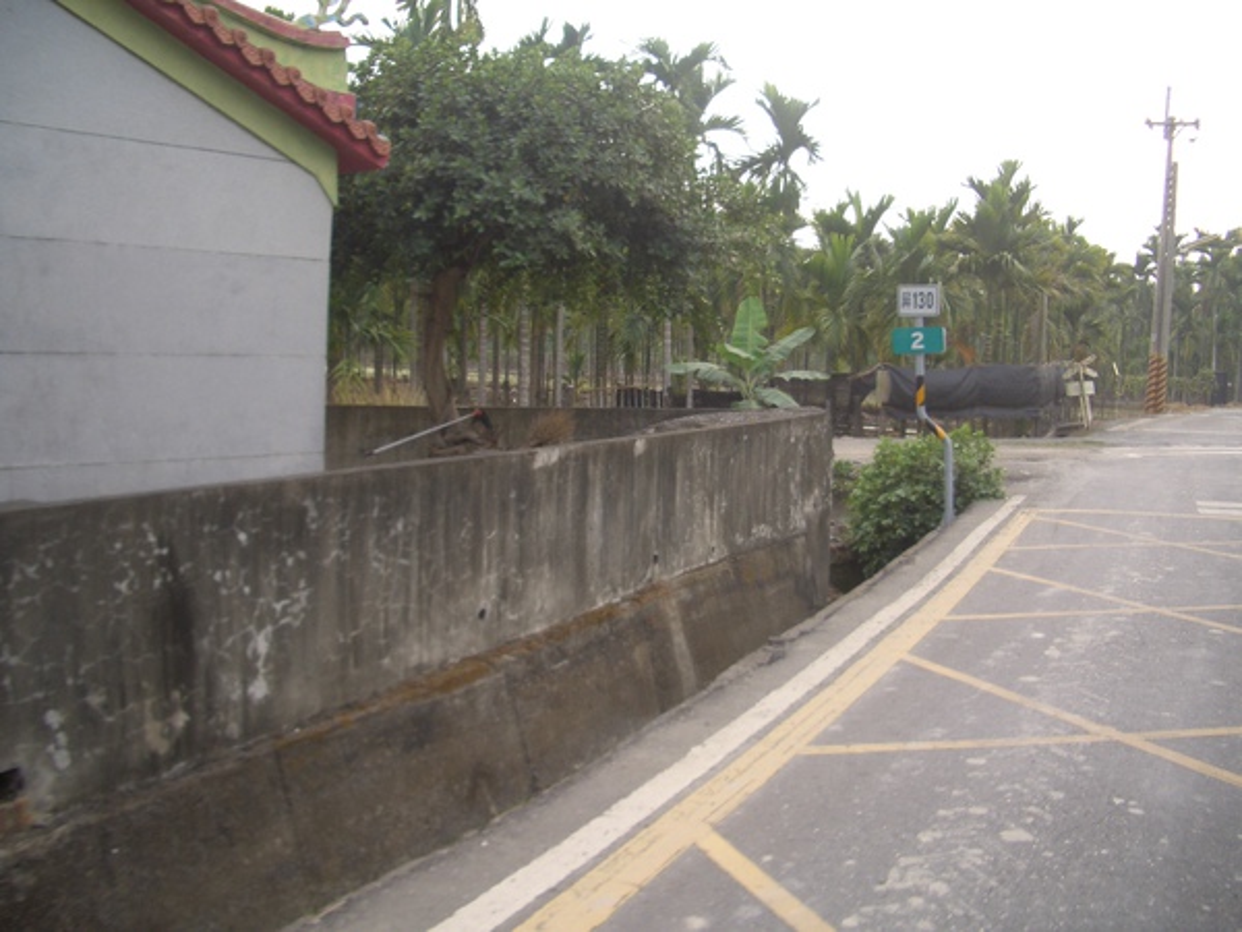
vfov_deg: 40.7
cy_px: 466
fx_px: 1256
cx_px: 621
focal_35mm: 35
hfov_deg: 52.6
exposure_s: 1/125
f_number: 2.6
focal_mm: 5.8
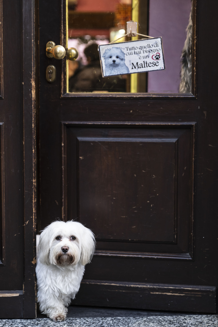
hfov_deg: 19.5
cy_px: 164
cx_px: 109
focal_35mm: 70
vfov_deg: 28.8
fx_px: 636
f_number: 2.8
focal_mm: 70
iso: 1100
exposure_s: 1/80
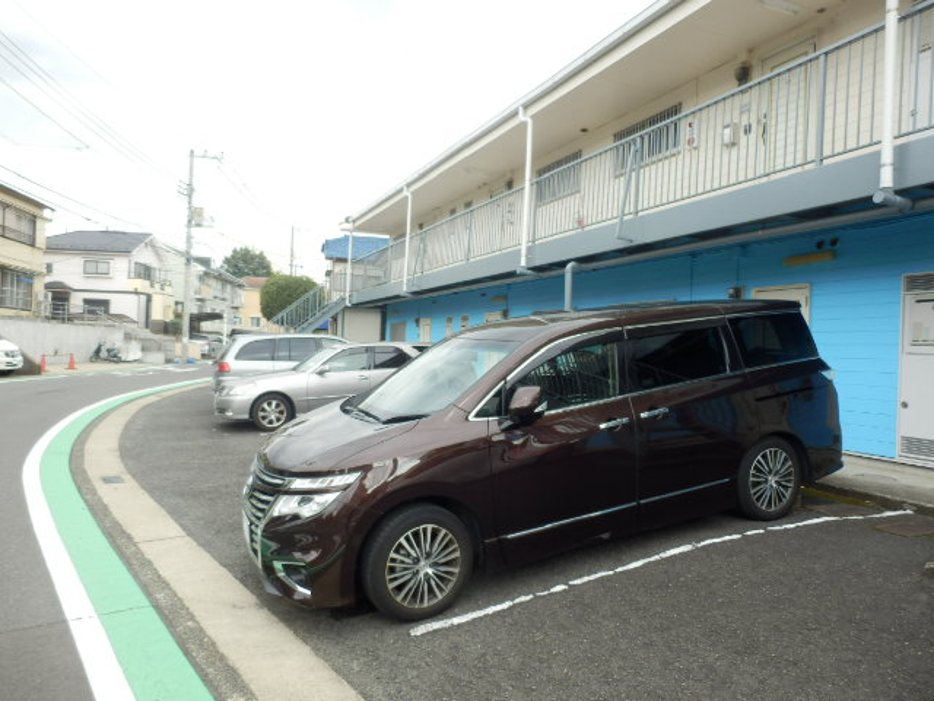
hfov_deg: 71.6
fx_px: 648
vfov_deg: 56.8
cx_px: 467
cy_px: 350
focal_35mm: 24
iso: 80
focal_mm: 4.2
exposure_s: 1/160
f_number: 3
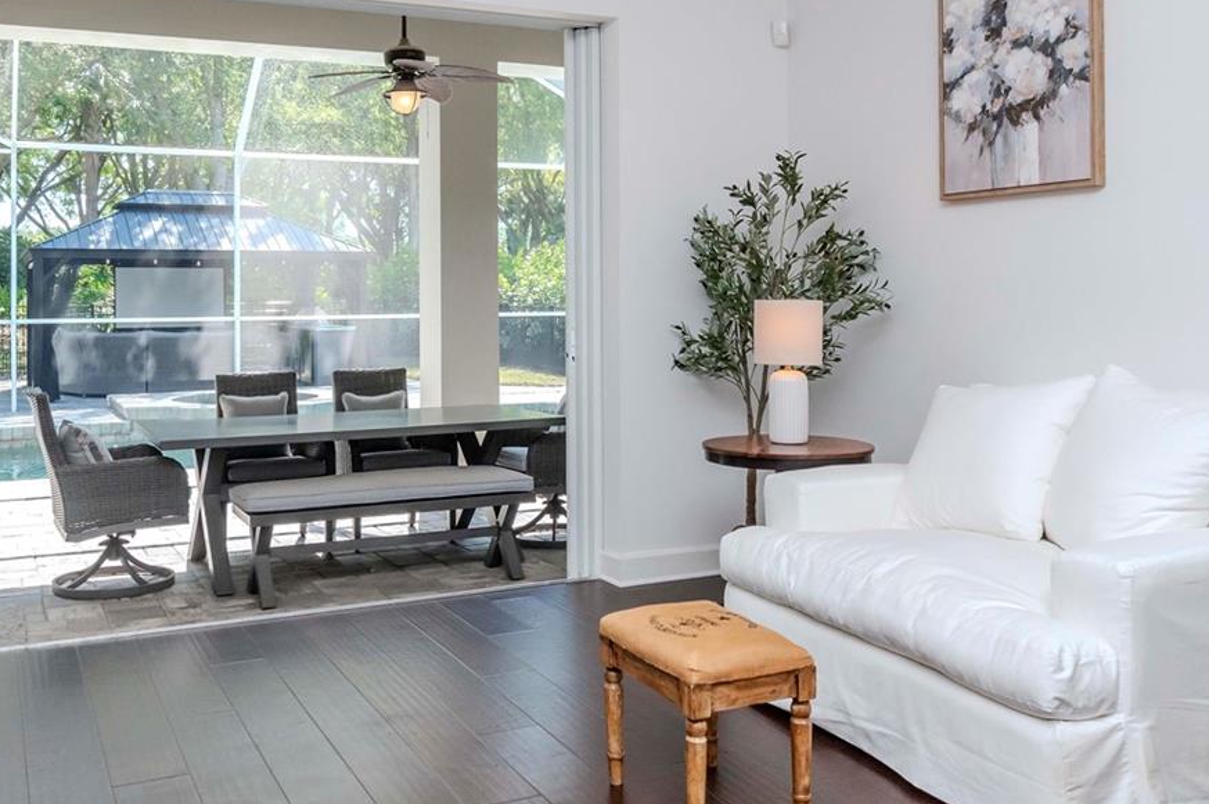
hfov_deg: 56.9
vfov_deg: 39.5
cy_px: 282
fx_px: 1108
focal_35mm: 33
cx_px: 497
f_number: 9
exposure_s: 1/200
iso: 500
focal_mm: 12
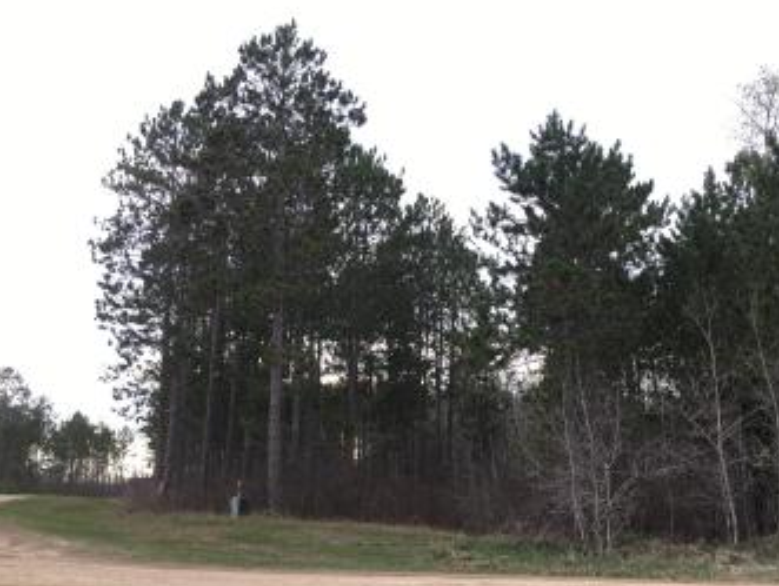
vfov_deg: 40.8
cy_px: 304
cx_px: 452
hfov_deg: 52.3
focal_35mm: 35
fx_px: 788
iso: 25
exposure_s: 1/120
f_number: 2.2
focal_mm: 4.15
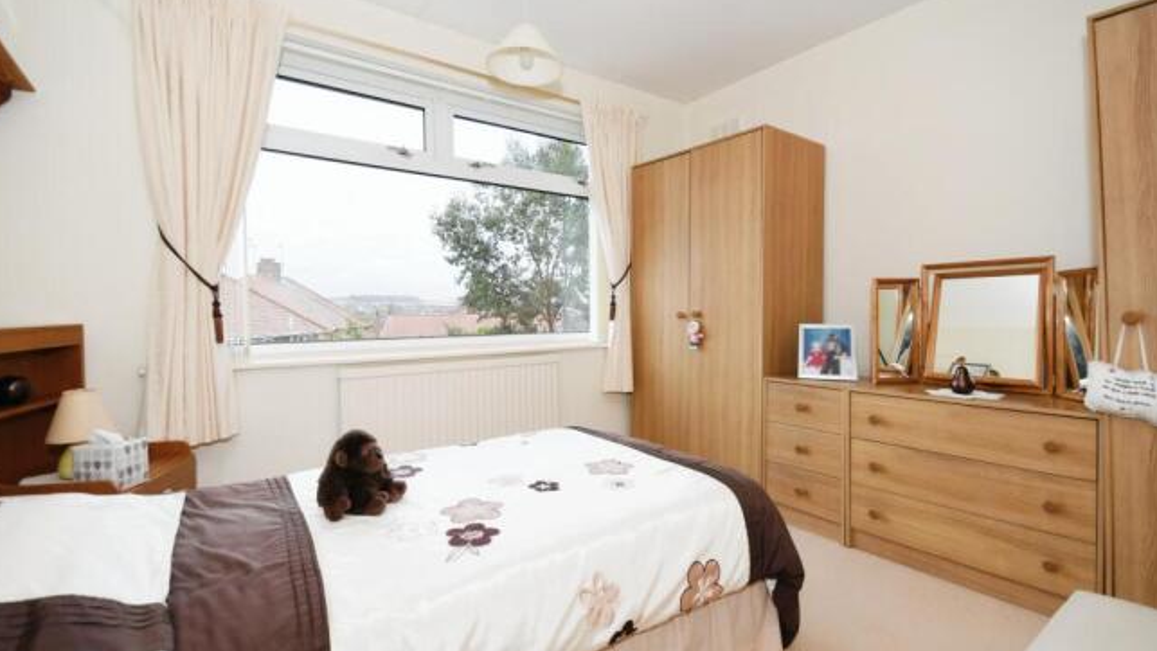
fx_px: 491
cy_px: 353
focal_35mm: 16
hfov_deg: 99.4
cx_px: 577
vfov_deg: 67.0
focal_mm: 10
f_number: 8
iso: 400
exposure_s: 1/60
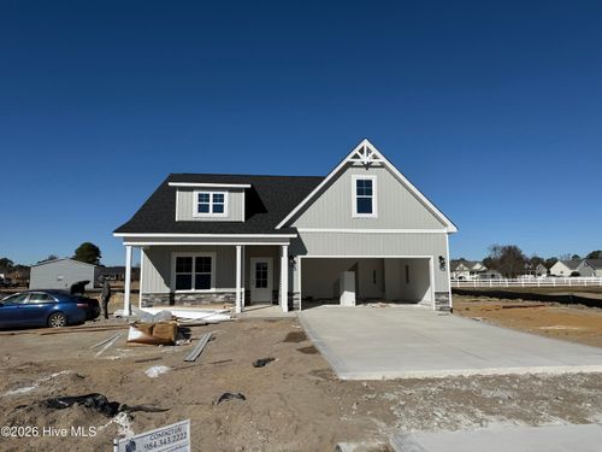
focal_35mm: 24
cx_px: 301
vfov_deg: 56.8
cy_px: 226
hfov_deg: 71.6
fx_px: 417
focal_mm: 6.76
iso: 80
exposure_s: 1/11905
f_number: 1.78
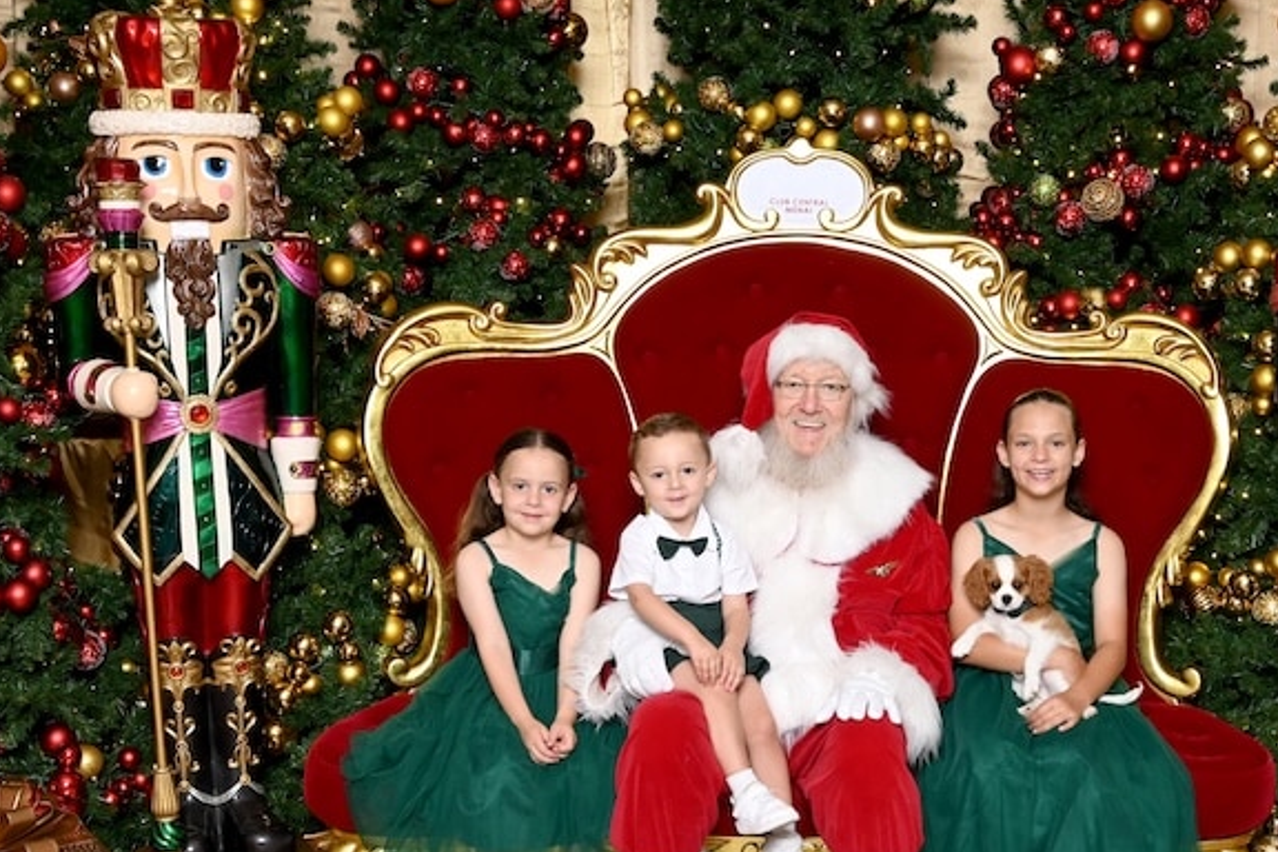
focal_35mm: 50
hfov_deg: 39.4
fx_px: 1775
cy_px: 539
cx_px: 788
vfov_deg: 26.9
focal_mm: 36
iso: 1250
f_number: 8
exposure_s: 1/125
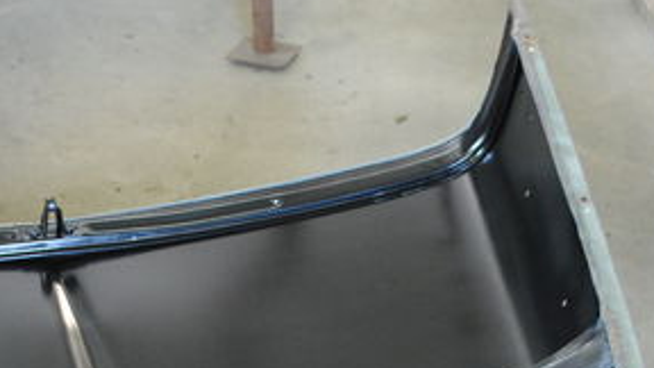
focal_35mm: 84
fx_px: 1457
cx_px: 139
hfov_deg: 24.9
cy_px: 413
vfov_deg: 14.1
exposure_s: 1/13
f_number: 4.5
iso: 800
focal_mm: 24
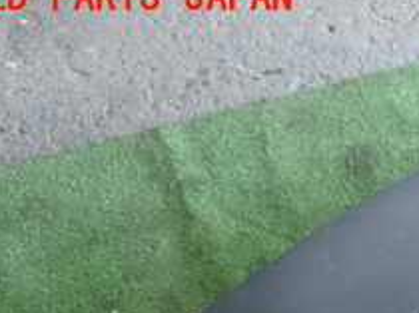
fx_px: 1245
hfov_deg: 18.0
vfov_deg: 13.7
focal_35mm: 103
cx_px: 529
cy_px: 421
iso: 200
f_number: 2.5
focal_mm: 6.37
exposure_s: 1/40
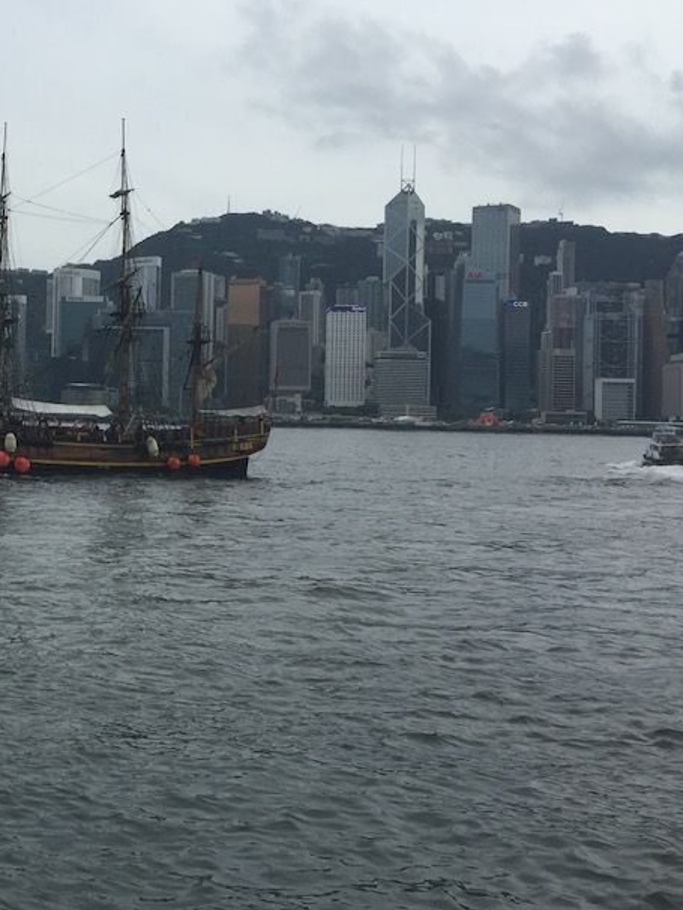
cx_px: 35
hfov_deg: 28.3
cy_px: 410
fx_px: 1288
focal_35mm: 49
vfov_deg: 38.9
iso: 32
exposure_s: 1/1980
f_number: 2.2
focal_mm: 4.15
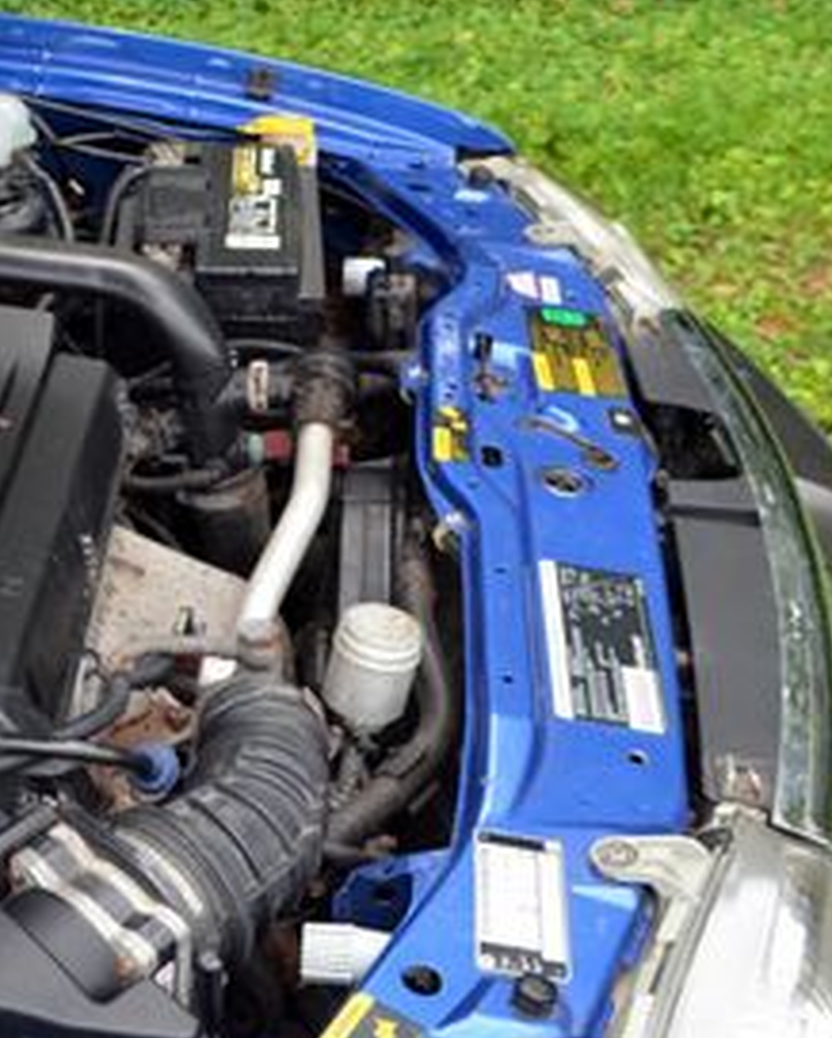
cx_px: -130
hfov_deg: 21.7
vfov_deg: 28.7
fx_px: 2029
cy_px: 546
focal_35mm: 66
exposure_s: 1/125
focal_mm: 20
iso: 250
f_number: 5.6
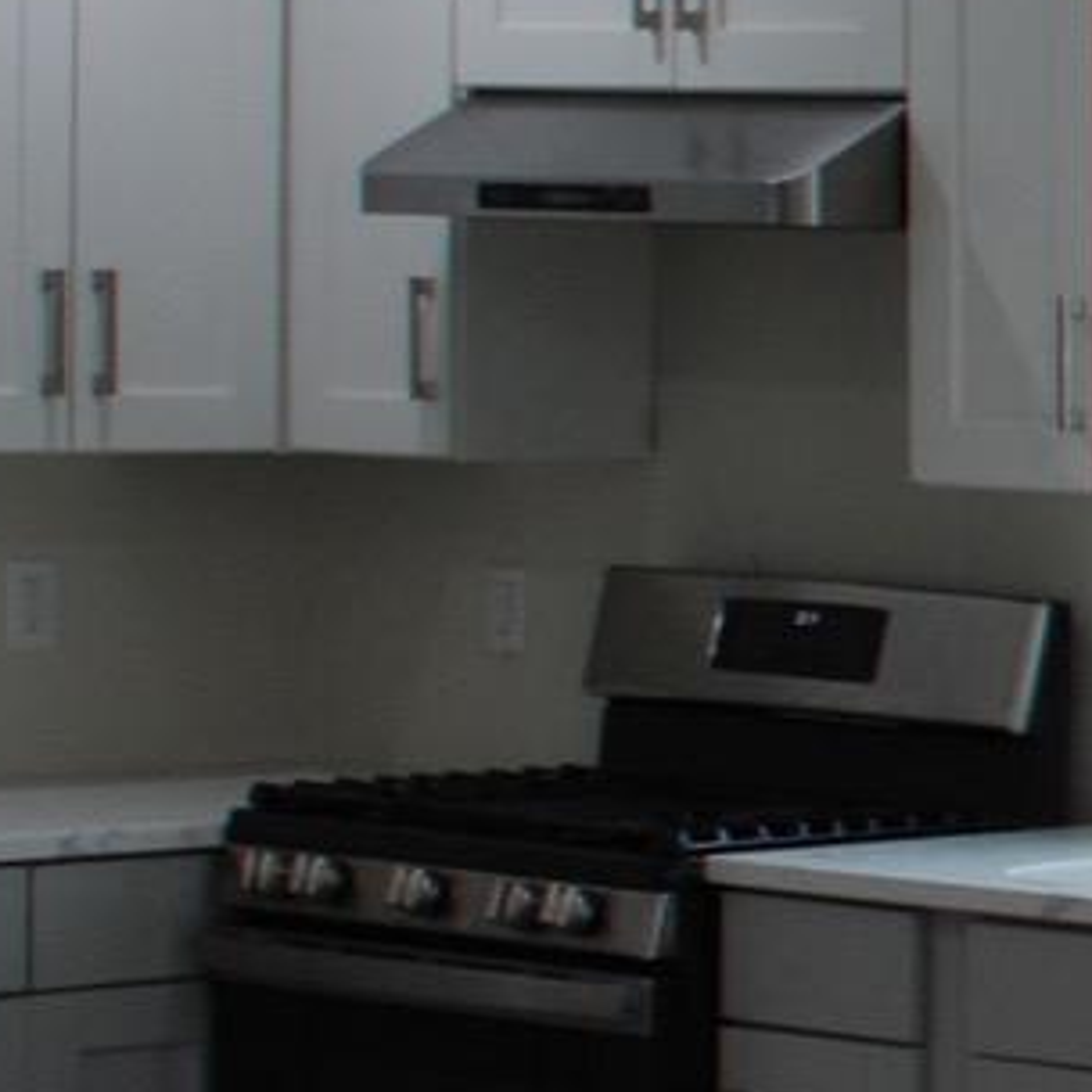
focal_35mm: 172
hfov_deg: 8.9
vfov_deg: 10.2
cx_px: 2823
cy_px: 686
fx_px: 6139
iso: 200
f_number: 3.8
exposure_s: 1/60
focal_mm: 20
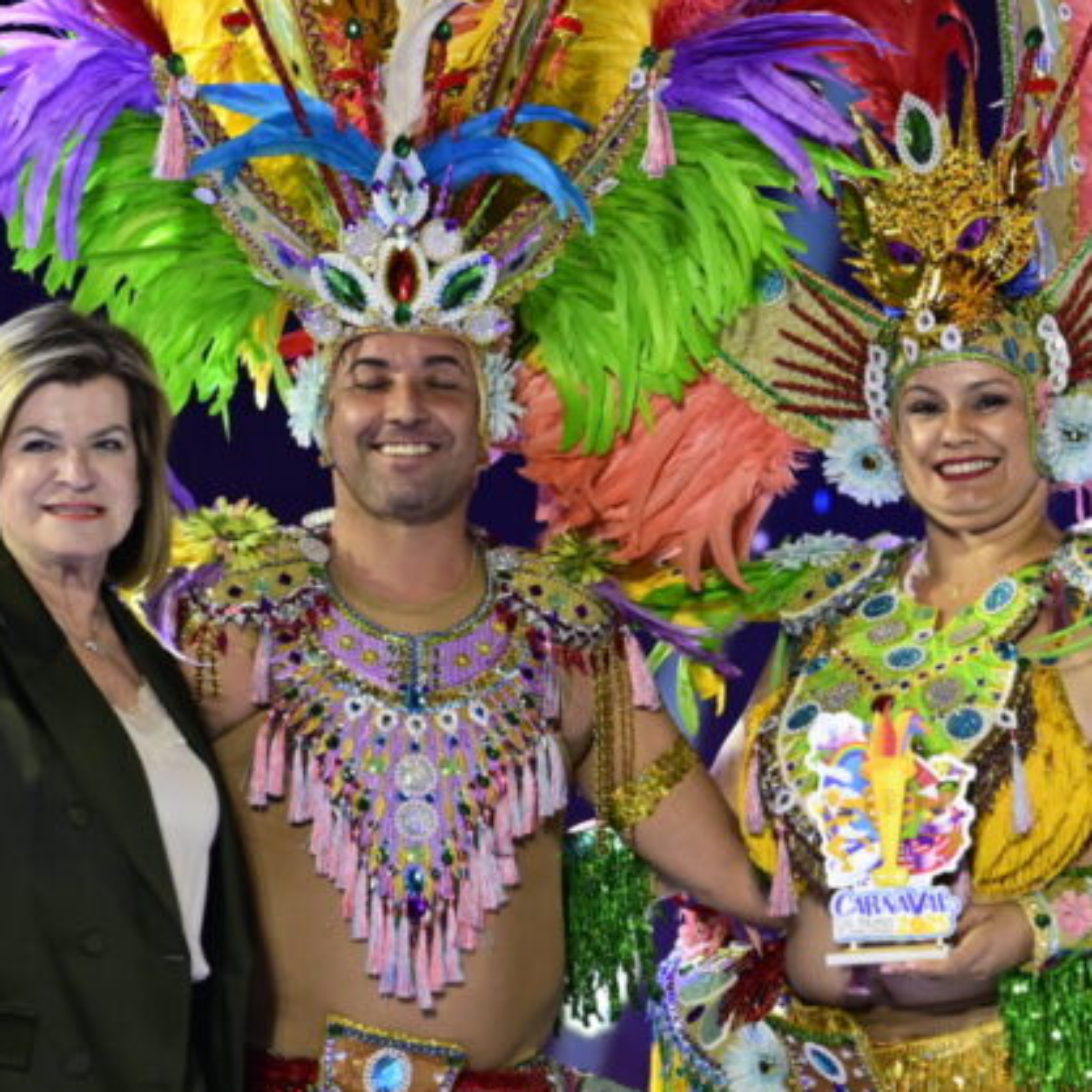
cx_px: 473
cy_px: 617
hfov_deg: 7.6
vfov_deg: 7.6
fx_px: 8173
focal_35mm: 229
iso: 3200
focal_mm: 110
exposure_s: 1/500
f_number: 4
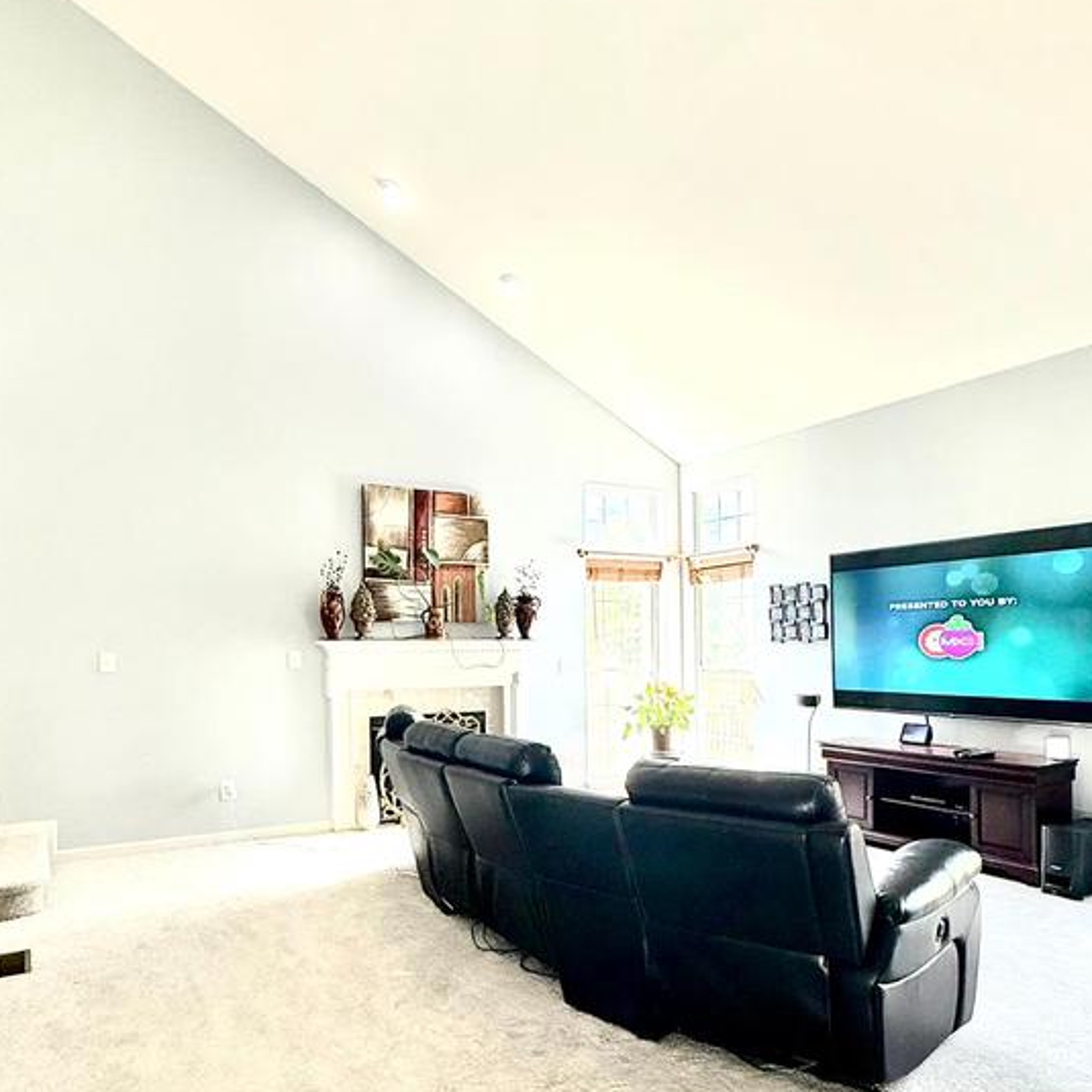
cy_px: 680
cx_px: 590
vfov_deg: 62.1
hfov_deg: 62.8
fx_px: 892
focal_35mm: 25
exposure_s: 1/120
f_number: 2.2
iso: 100
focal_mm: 2.22
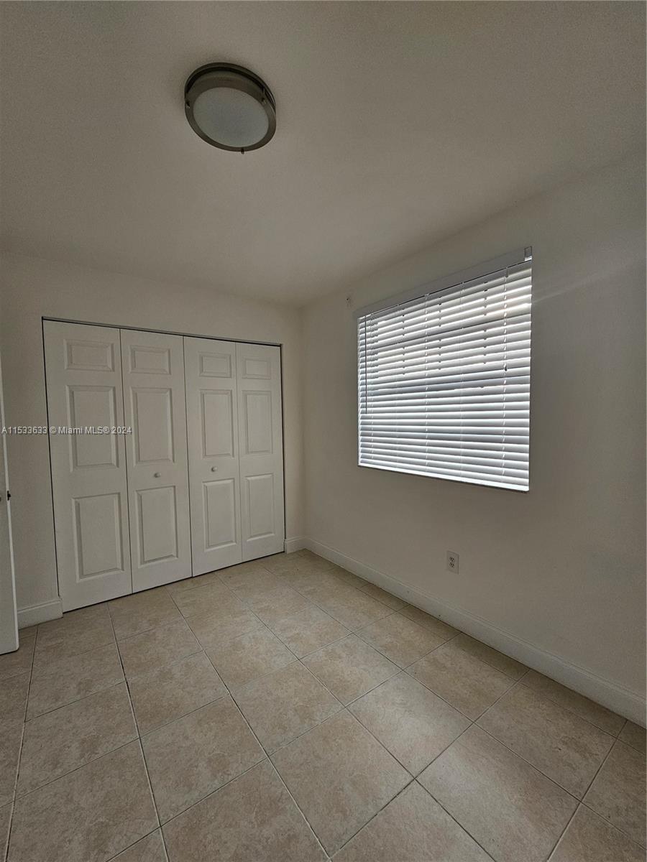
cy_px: 431
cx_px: 324
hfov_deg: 89.9
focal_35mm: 13
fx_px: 324
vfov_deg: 106.2
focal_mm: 2.2
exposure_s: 1/60
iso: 80
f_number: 2.2
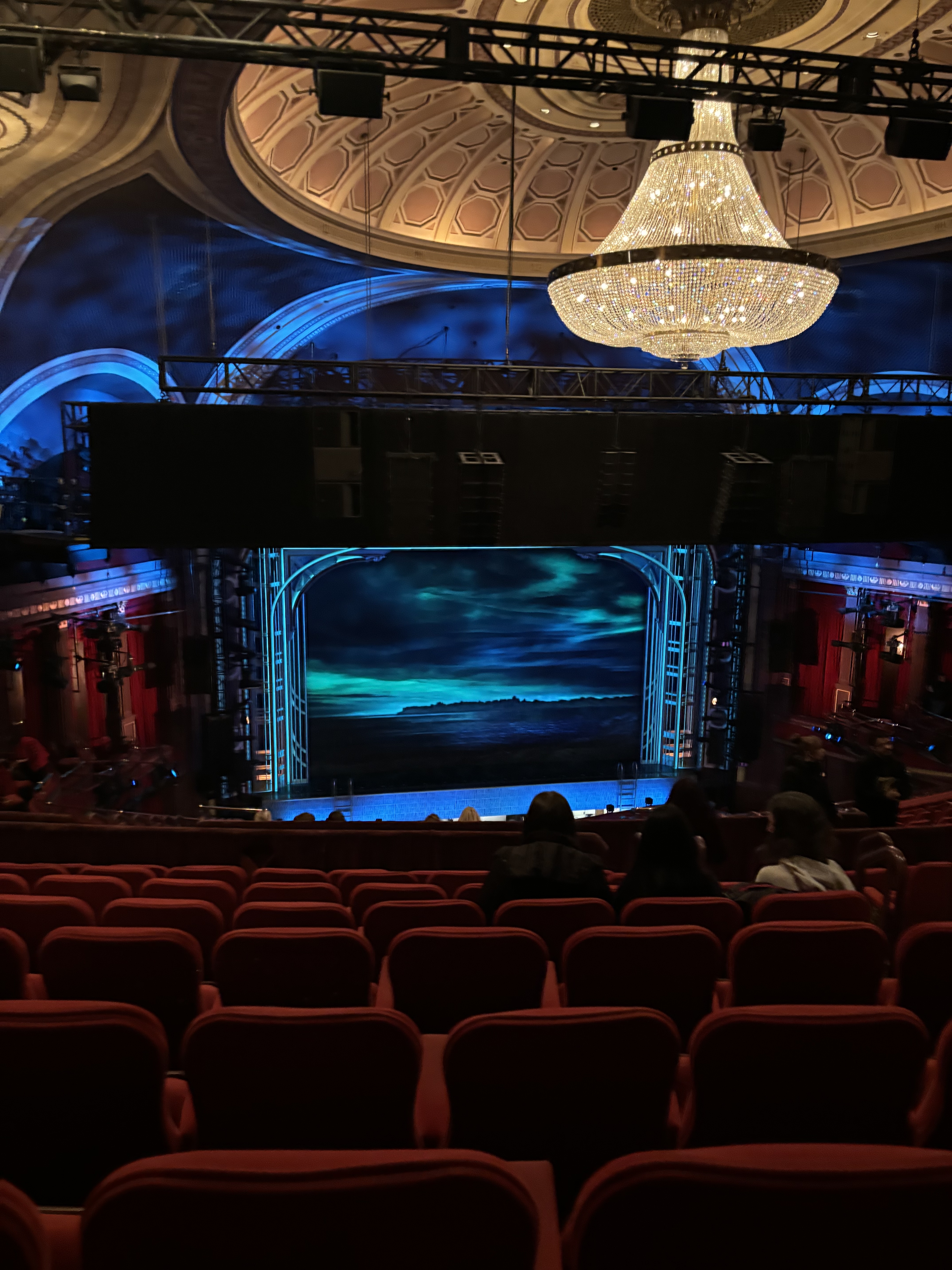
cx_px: 476
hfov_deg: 53.1
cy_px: 635
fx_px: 953
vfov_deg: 67.3
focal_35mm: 26
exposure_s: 1/30
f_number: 1.6
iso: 800
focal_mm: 5.96
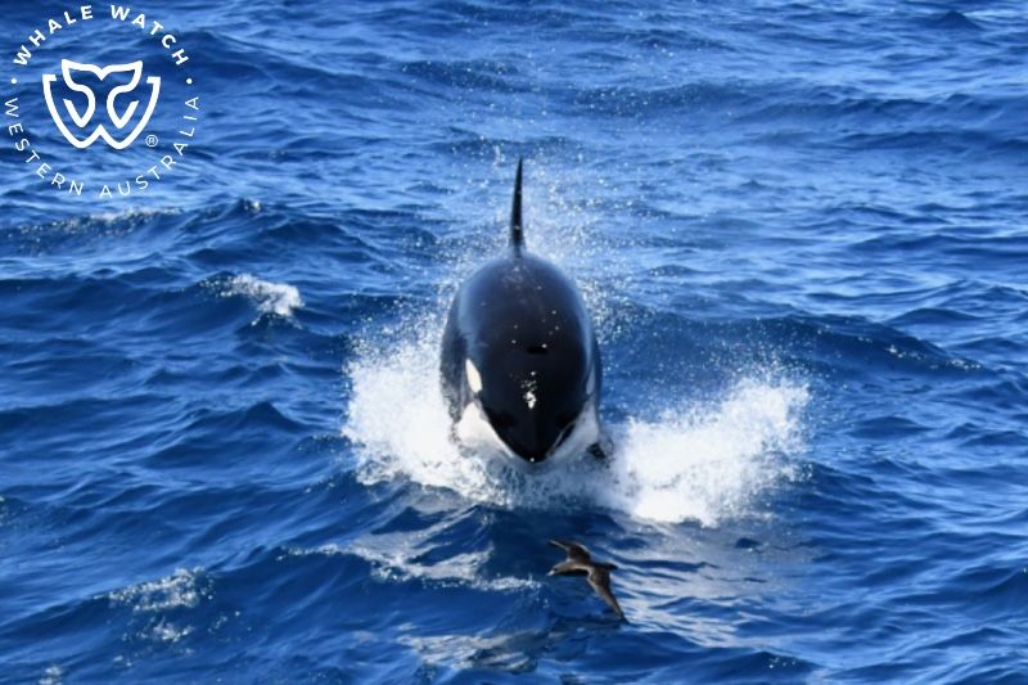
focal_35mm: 112
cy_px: 342
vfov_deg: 12.2
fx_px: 3197
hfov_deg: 18.3
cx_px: 514
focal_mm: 112
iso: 1600
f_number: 5
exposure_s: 1/8000
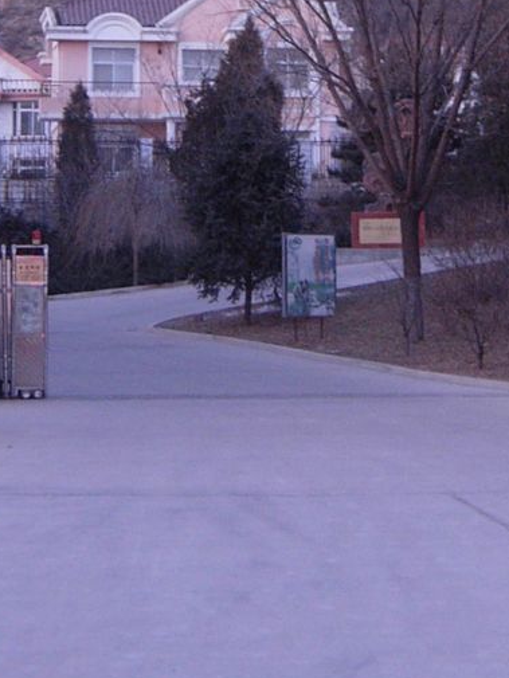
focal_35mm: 114
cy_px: -1
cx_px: 346
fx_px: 2234
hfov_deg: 13.0
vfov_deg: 16.9
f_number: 2.7
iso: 137
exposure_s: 1/4
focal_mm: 7.5
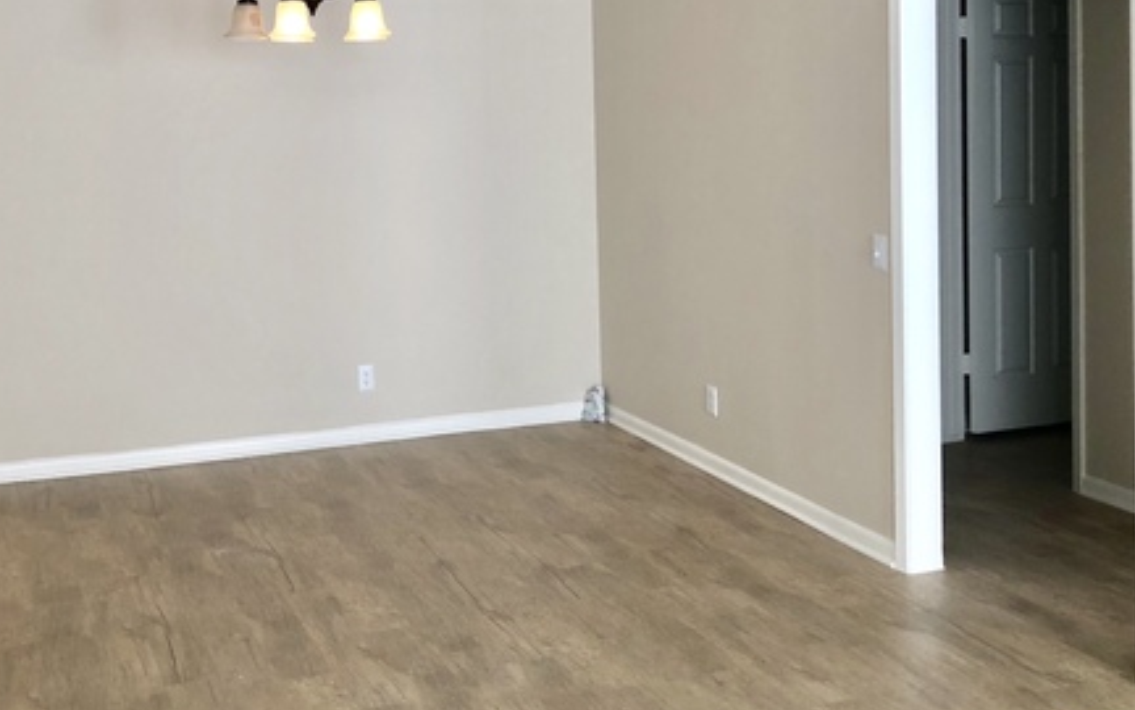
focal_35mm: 44
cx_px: 420
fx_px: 1361
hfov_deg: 44.9
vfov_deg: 28.7
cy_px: 155
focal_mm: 3.99
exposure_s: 1/30
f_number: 1.8
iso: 40
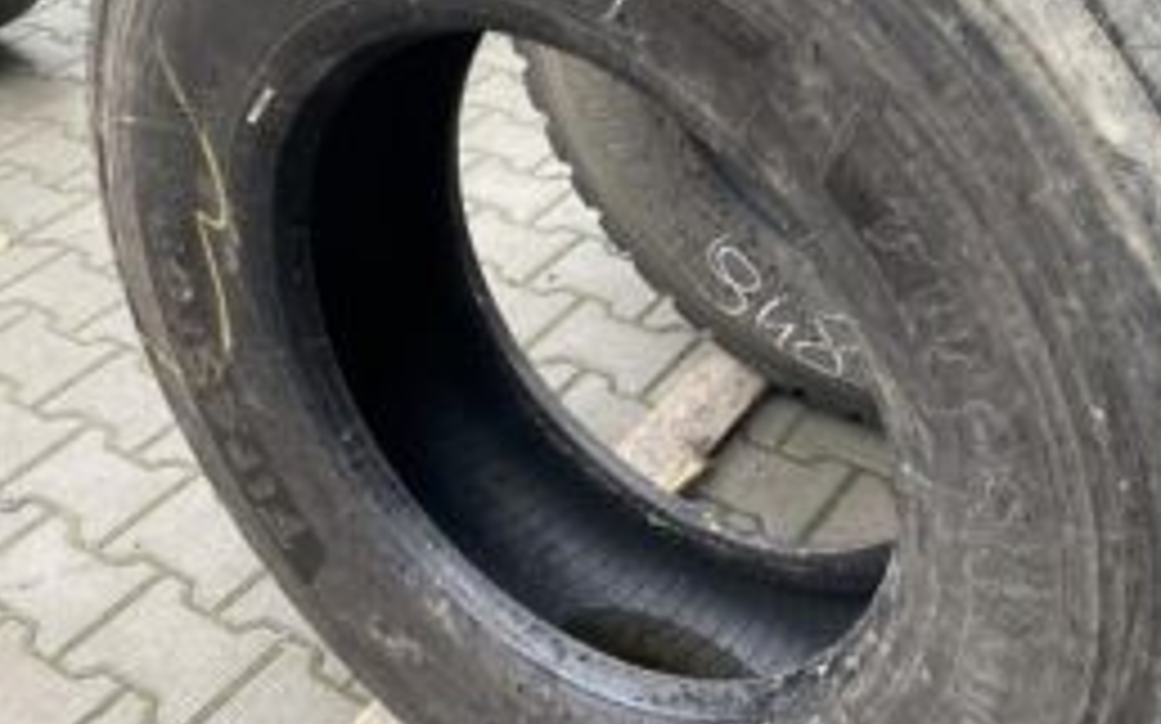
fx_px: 1455
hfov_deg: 43.5
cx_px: 603
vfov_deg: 27.9
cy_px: 268
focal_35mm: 46
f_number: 1.8
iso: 125
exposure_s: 1/117
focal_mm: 4.25
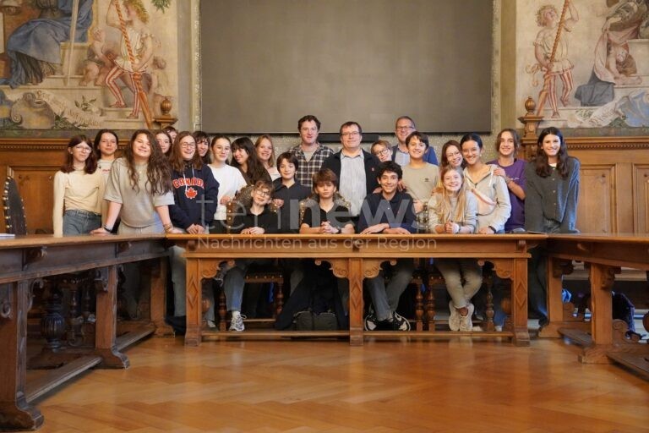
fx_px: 784
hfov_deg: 45.0
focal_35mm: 44
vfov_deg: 30.8
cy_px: 216
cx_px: 324
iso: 6400
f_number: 3.5
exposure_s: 1/160
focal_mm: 29
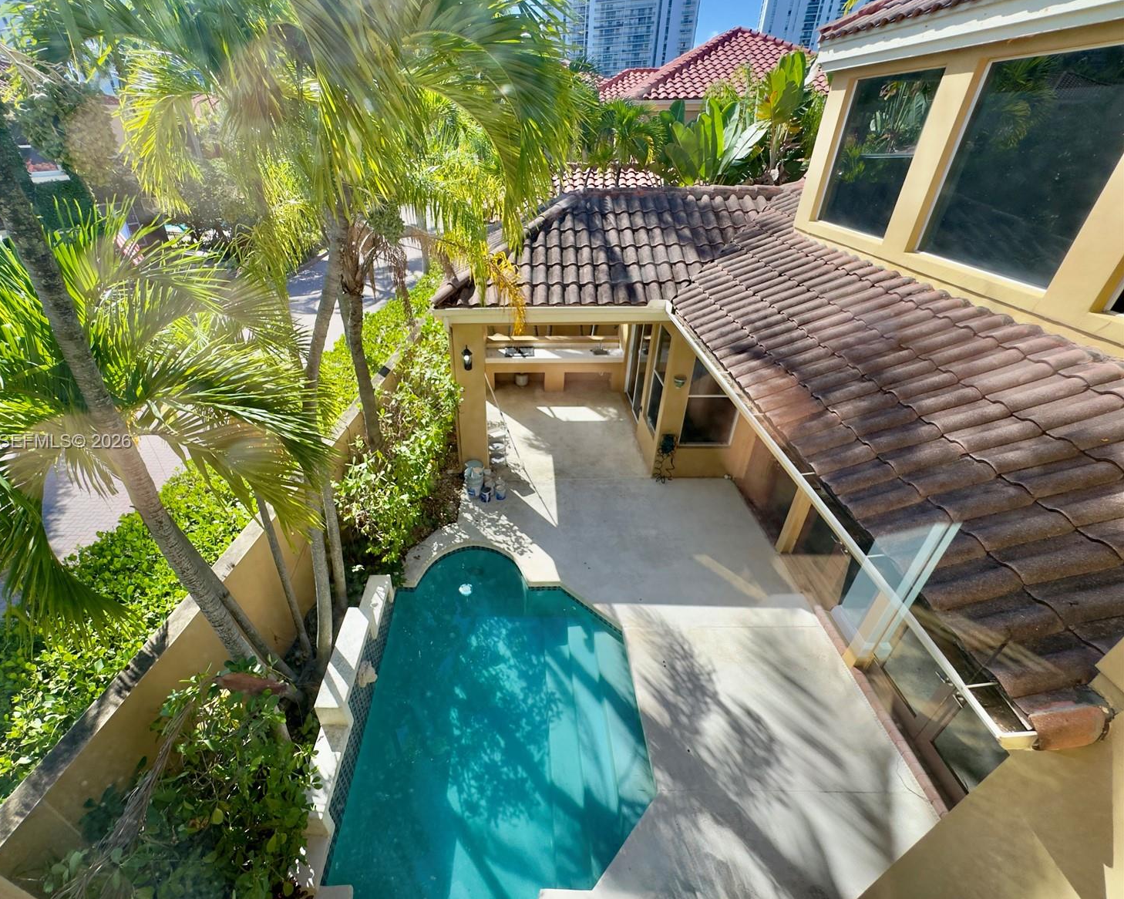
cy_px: 443
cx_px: 508
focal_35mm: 15
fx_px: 499
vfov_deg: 84.0
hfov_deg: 96.5
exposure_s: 1/397
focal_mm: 2.22
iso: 40
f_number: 2.2
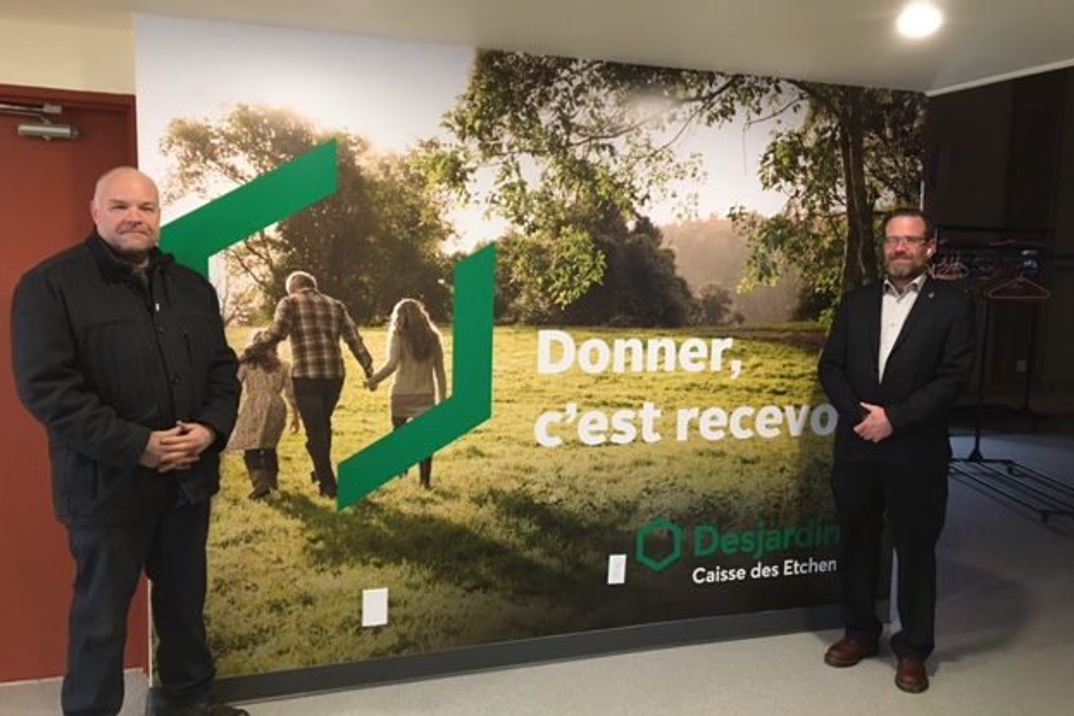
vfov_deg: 42.3
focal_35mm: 31
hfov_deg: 60.3
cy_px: 373
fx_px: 925
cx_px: 534
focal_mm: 4.15
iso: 160
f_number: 2.2
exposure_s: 1/30
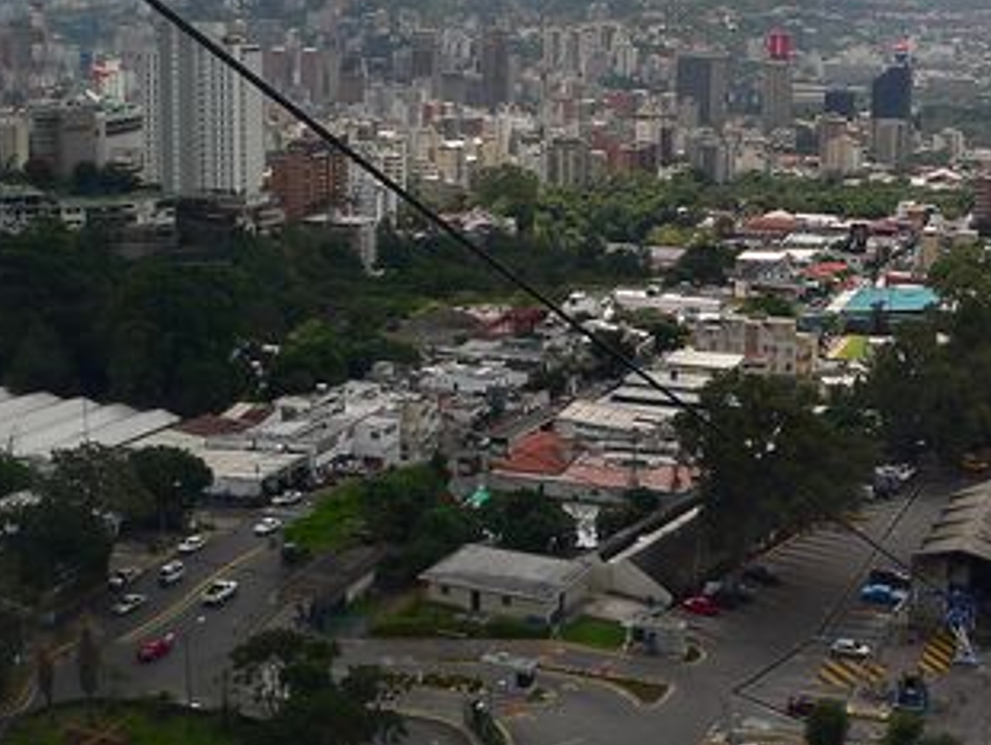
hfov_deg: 32.7
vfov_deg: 25.2
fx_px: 1662
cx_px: 726
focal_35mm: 58
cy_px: 293
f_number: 4
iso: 80
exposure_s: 1/400
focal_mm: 6
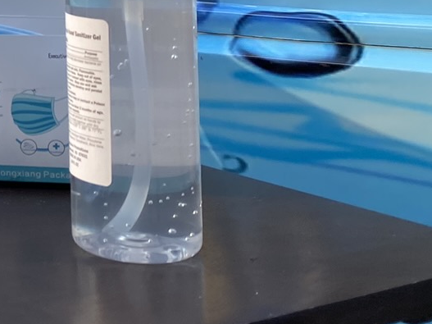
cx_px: -285
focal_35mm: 101
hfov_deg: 16.9
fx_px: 1260
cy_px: -156
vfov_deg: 13.8
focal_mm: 4.25
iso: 32
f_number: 1.8
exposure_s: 1/757
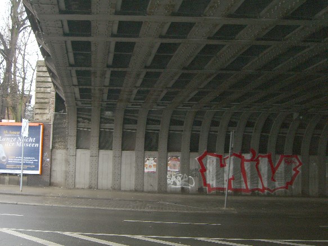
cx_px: 164
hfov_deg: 41.2
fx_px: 436
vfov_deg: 31.5
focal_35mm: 46
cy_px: 123
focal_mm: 9.5
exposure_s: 1/60
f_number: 3.1
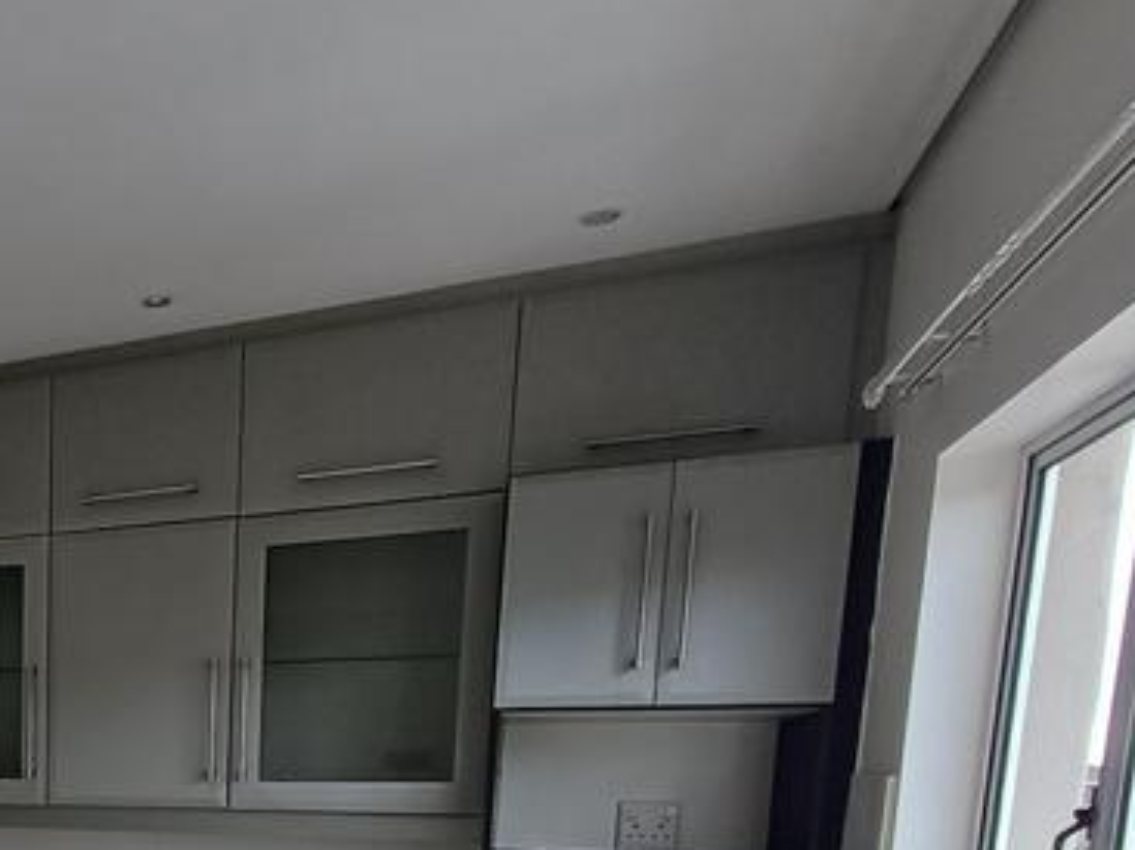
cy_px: 918
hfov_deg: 44.1
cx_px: -25
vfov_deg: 35.3
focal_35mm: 35
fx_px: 1147
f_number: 2.2
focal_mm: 1.64
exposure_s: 1/100
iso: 40
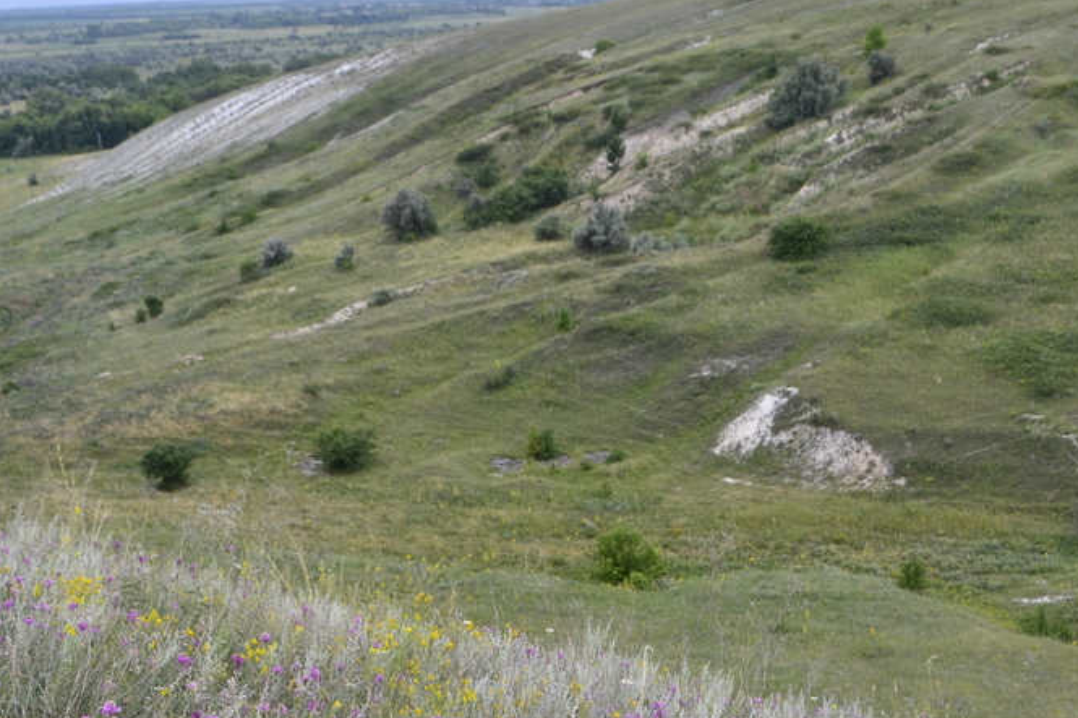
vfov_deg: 25.6
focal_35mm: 52
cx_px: 606
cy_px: 545
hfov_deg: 38.1
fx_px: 1557
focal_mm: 18
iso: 400
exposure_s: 1/160
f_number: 9
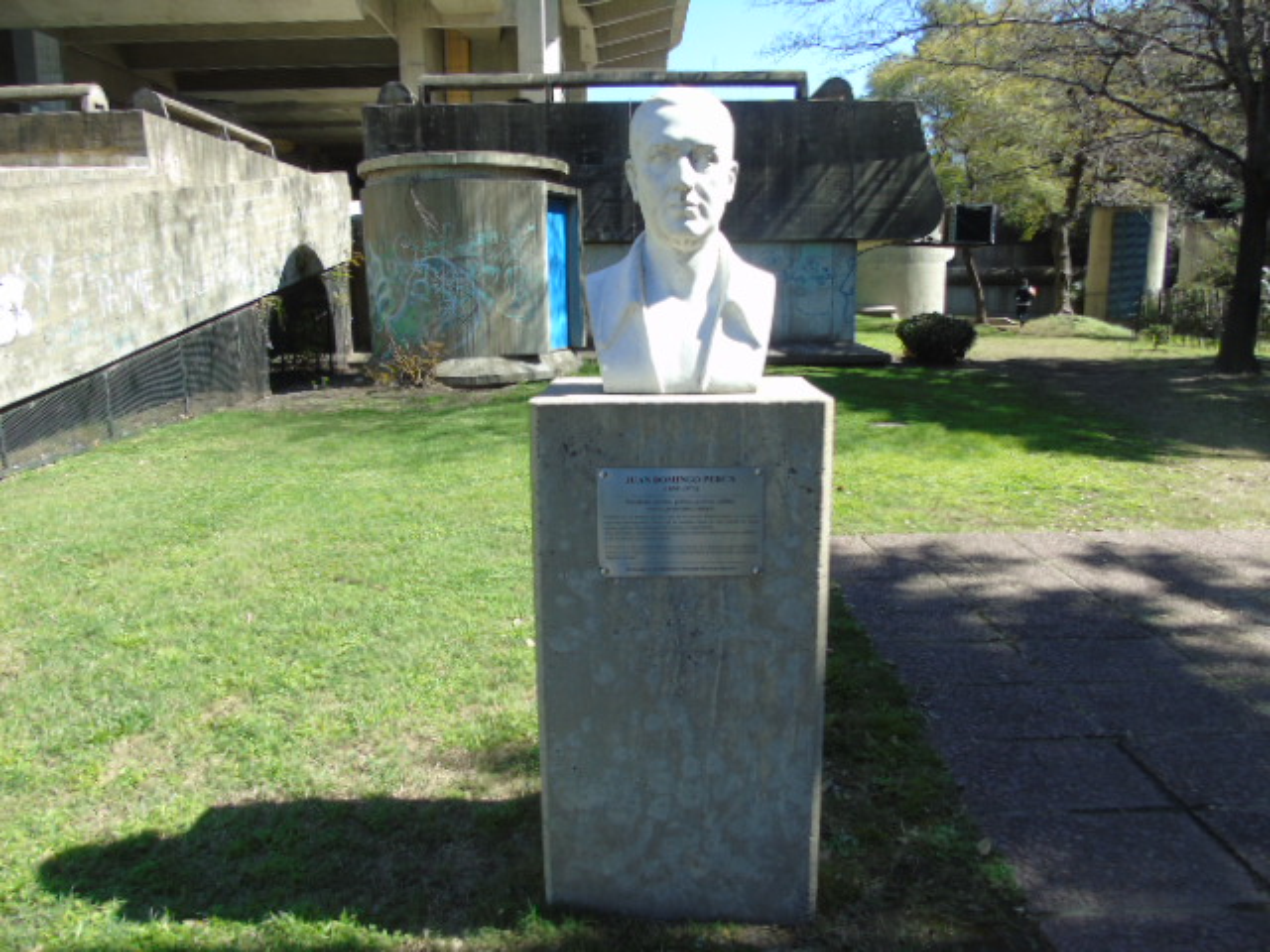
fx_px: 917
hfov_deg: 69.4
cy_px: 476
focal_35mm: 25
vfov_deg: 54.9
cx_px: 635
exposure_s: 1/320
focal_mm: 4.4
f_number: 3.4
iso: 80
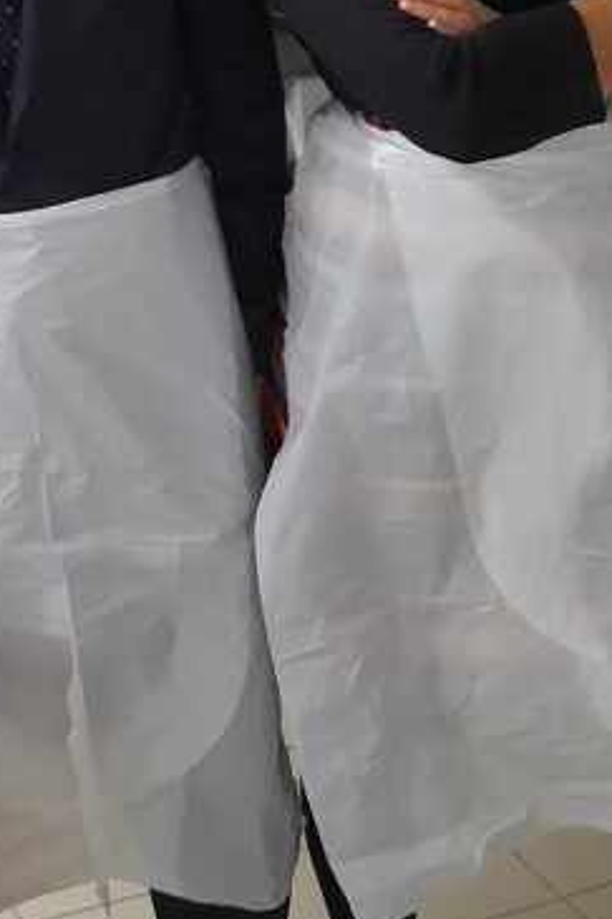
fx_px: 1863
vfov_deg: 26.4
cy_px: 30
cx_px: 3
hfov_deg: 18.2
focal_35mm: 73
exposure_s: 1/50
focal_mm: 4.6
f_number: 2
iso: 250
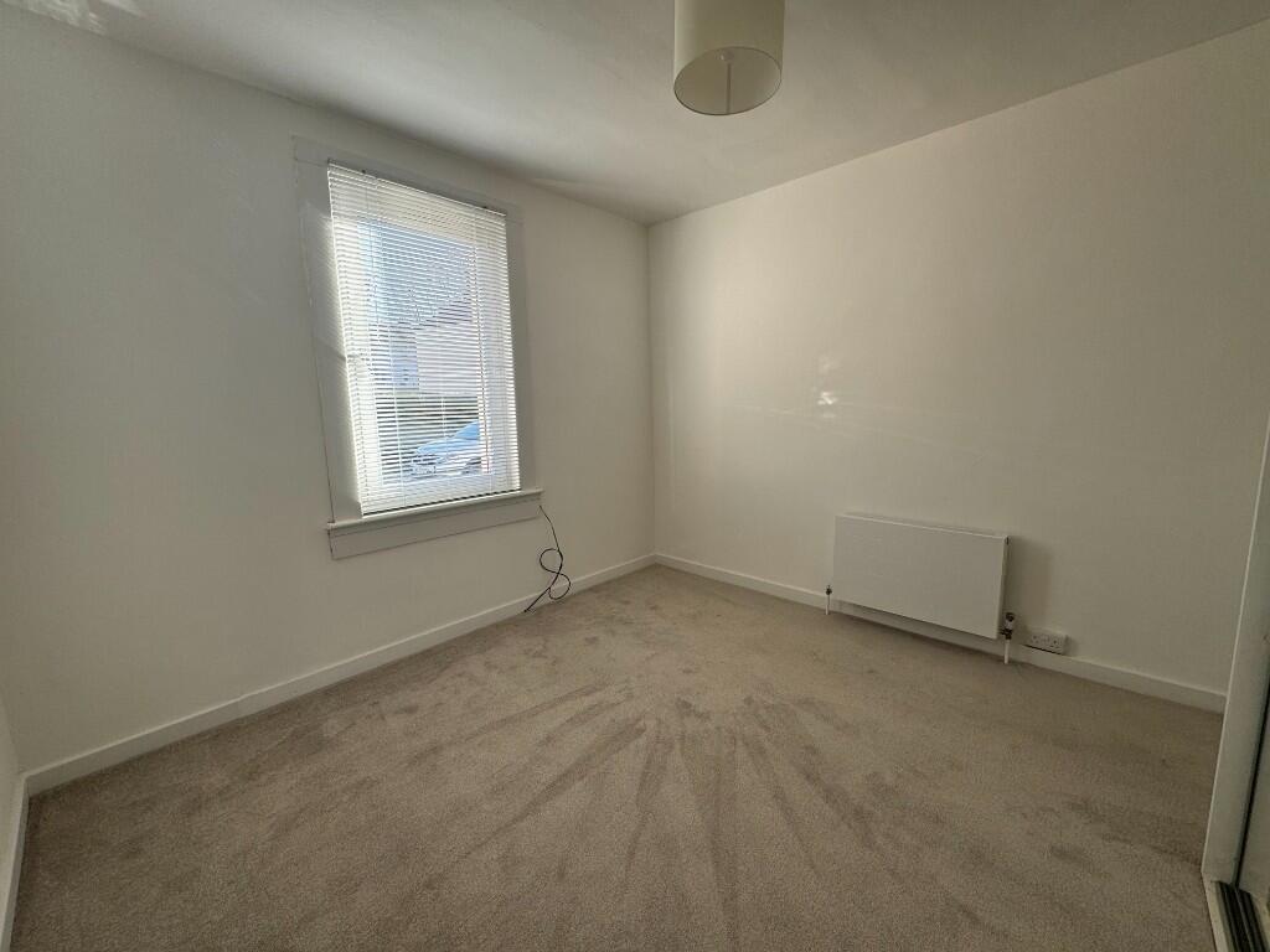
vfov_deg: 85.7
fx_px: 514
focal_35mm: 14
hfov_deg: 102.1
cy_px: 476
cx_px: 635
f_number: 2.2
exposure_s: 1/133
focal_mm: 2.22
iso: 40
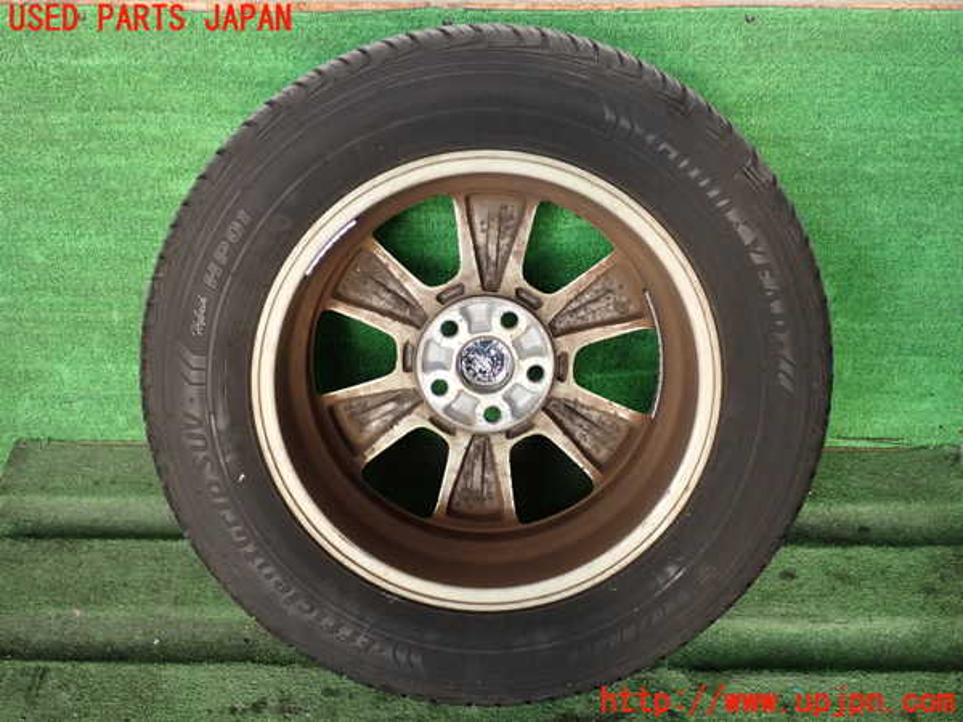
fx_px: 1141
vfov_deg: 35.1
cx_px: 482
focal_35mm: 41
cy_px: 361
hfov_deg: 45.8
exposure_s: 1/125
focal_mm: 7.31
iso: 400
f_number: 2.8
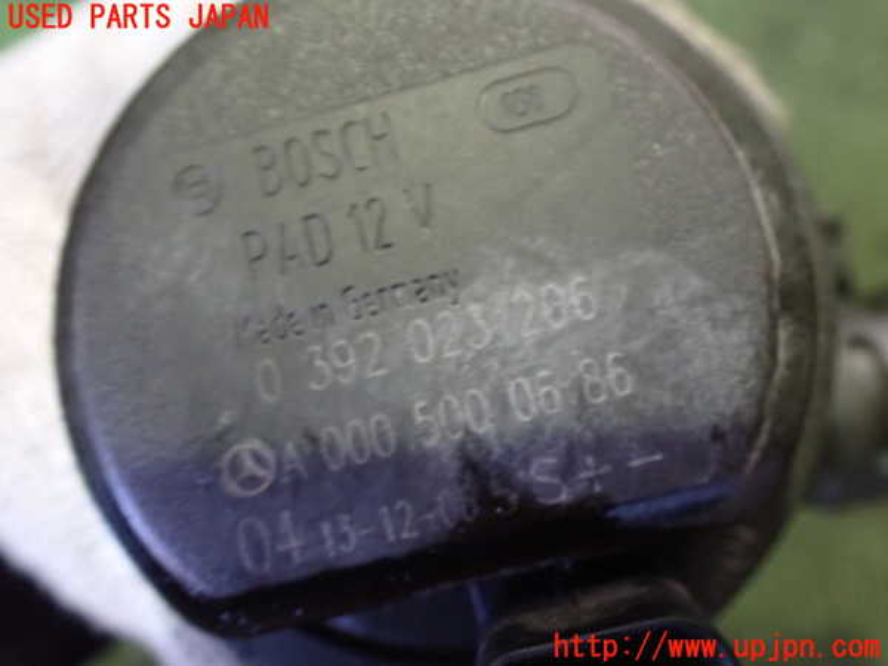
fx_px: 770
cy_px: 333
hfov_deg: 60.0
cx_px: 444
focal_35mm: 30
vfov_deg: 46.8
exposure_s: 1/30
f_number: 2.3
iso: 1250
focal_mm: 5.4
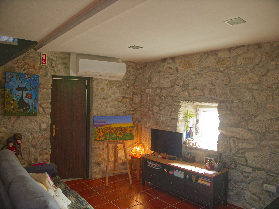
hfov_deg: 65.3
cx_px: 140
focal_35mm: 27
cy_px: 104
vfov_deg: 51.4
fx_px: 218
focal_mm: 13
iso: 320
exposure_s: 1/60
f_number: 1.3
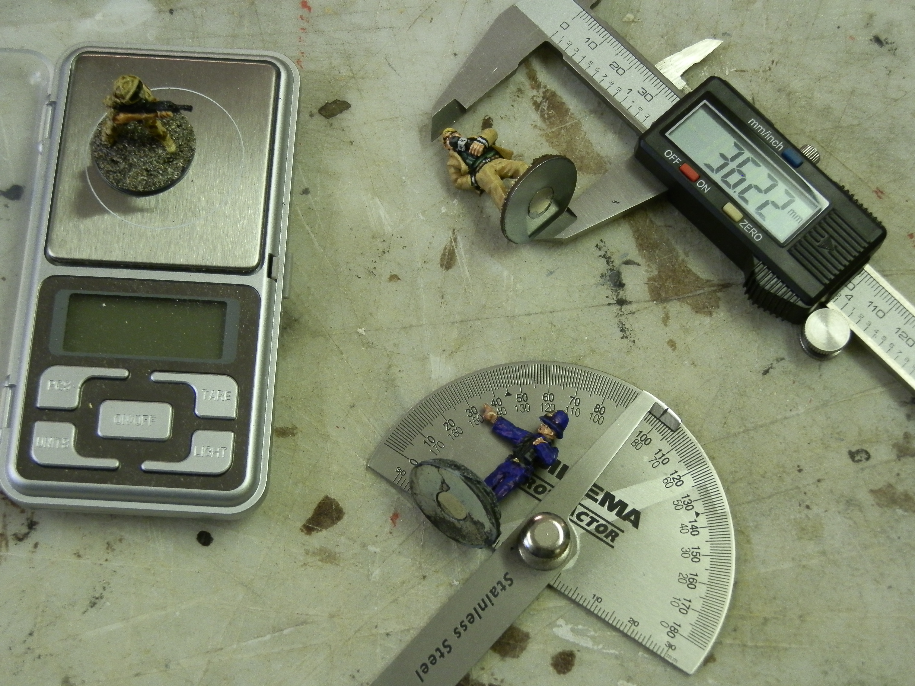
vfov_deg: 24.0
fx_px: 1612
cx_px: 458
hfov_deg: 31.7
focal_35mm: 61
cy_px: 343
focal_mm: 10.99
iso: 200
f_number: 3.7
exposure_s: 1/15
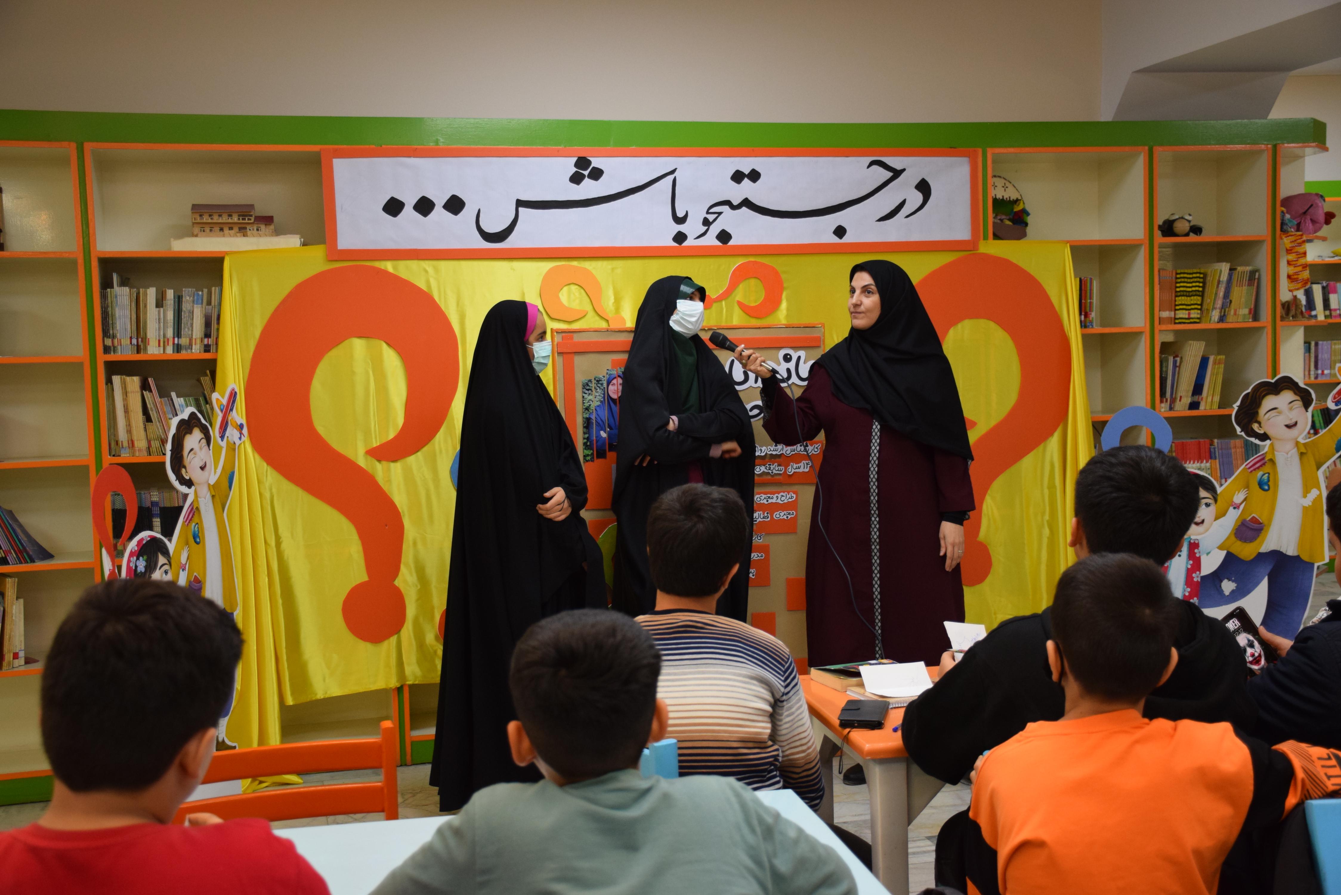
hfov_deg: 47.9
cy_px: 448
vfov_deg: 33.0
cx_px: 670
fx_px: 1509
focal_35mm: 40
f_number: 4
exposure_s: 1/60
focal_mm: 27
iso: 900
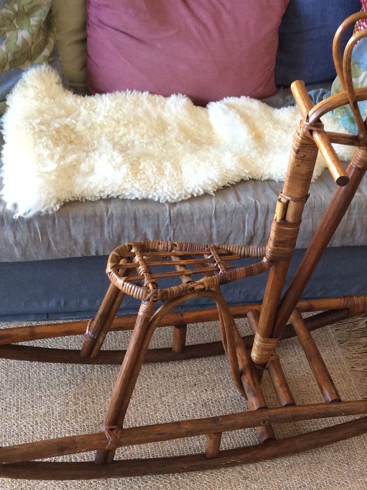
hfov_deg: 26.5
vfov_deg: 34.9
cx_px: 230
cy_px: 258
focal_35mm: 55
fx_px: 778
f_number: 2.4
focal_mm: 3.3
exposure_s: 1/25
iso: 80
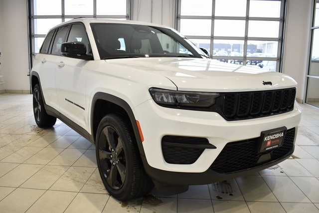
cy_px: 106
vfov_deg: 41.7
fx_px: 279
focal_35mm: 32
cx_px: 160
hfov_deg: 59.5
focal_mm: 21
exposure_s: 1/40
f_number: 3.8
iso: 100
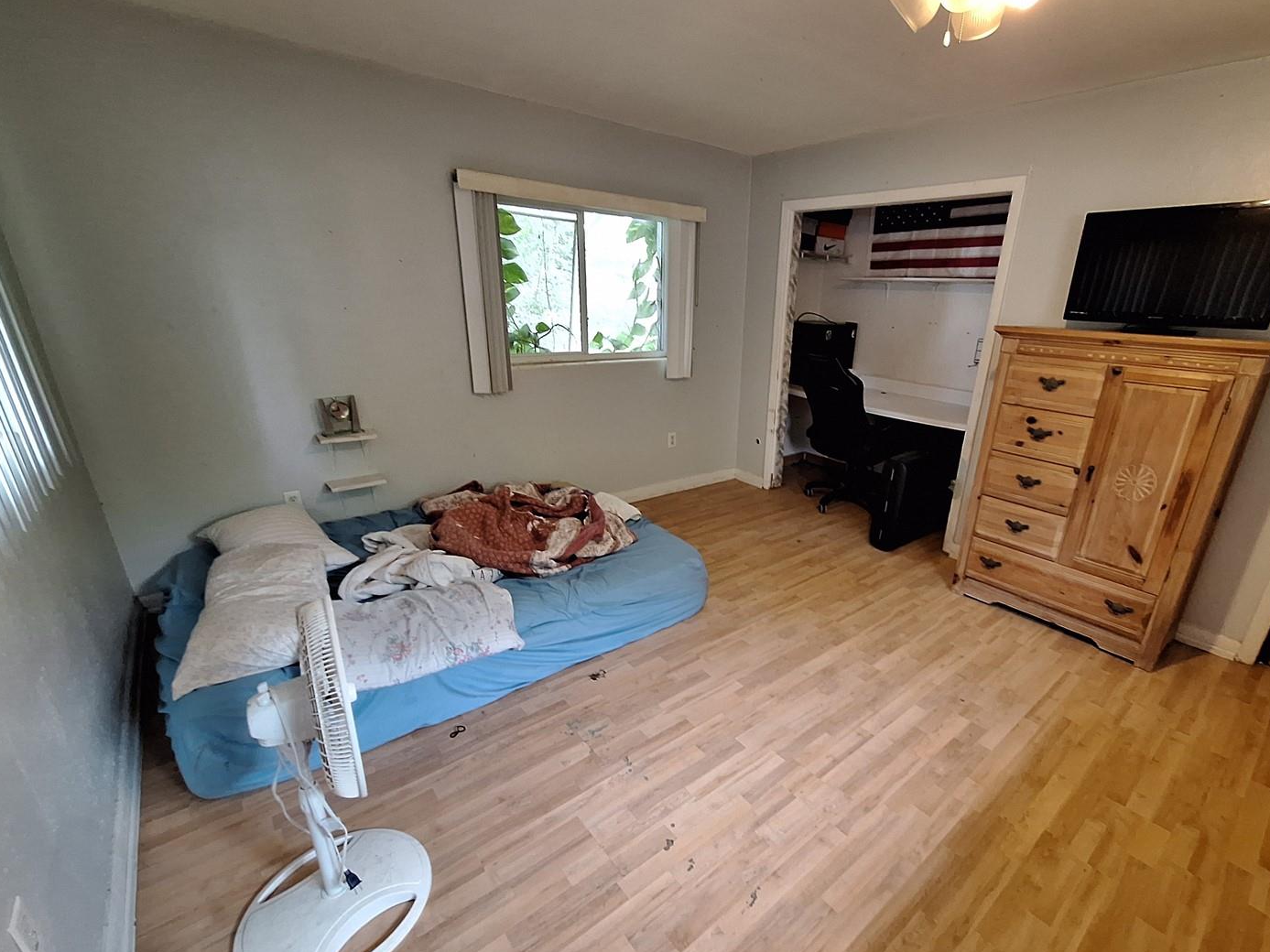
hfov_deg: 97.9
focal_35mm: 15
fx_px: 550
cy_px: 517
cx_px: 698
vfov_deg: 81.6
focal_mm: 1.74
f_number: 2.2
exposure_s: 1/24
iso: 250
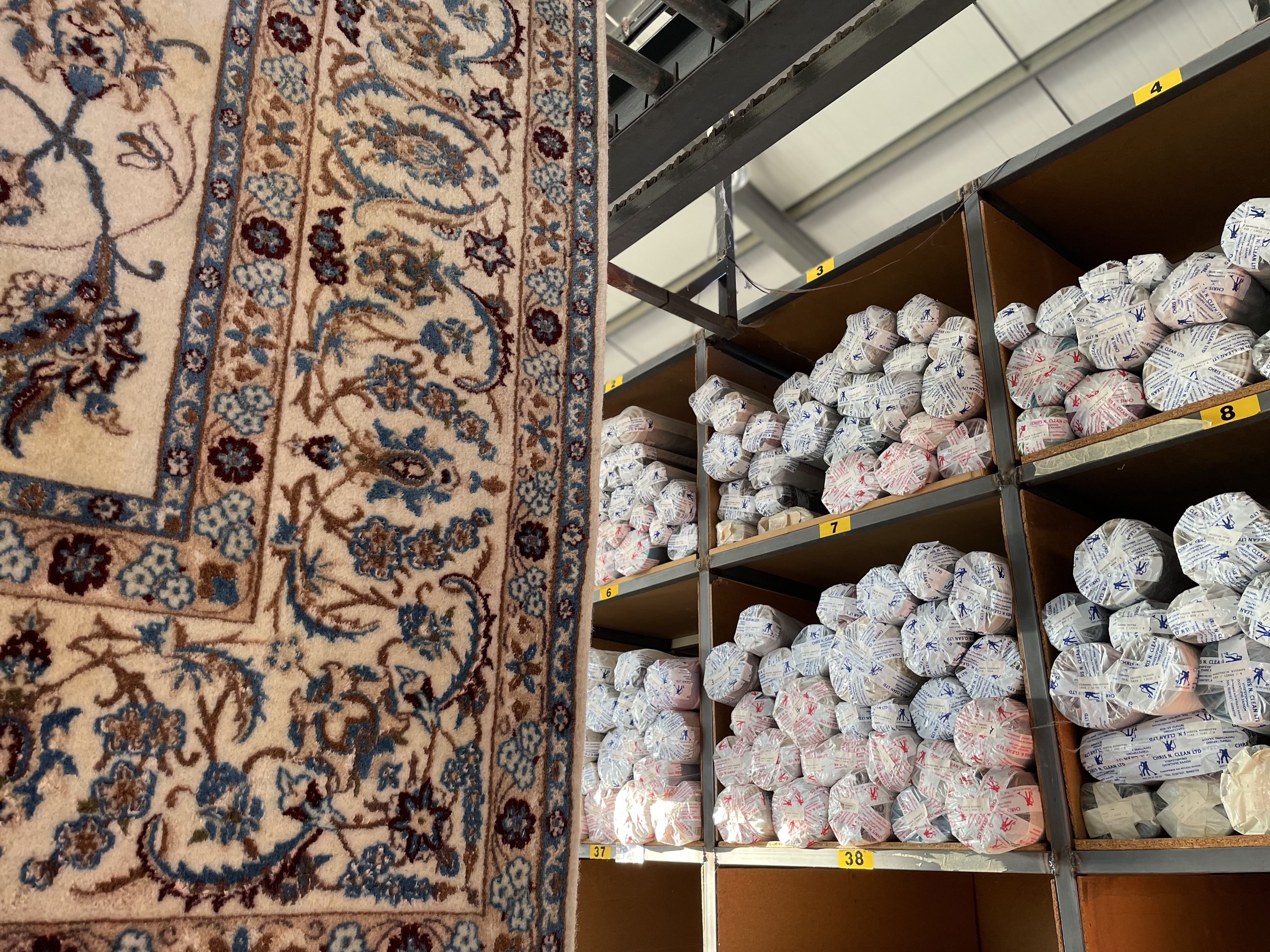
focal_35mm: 26
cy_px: 476
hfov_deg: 67.3
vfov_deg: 53.1
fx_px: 954
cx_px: 635
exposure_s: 1/121
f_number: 1.6
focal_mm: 4.2
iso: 100
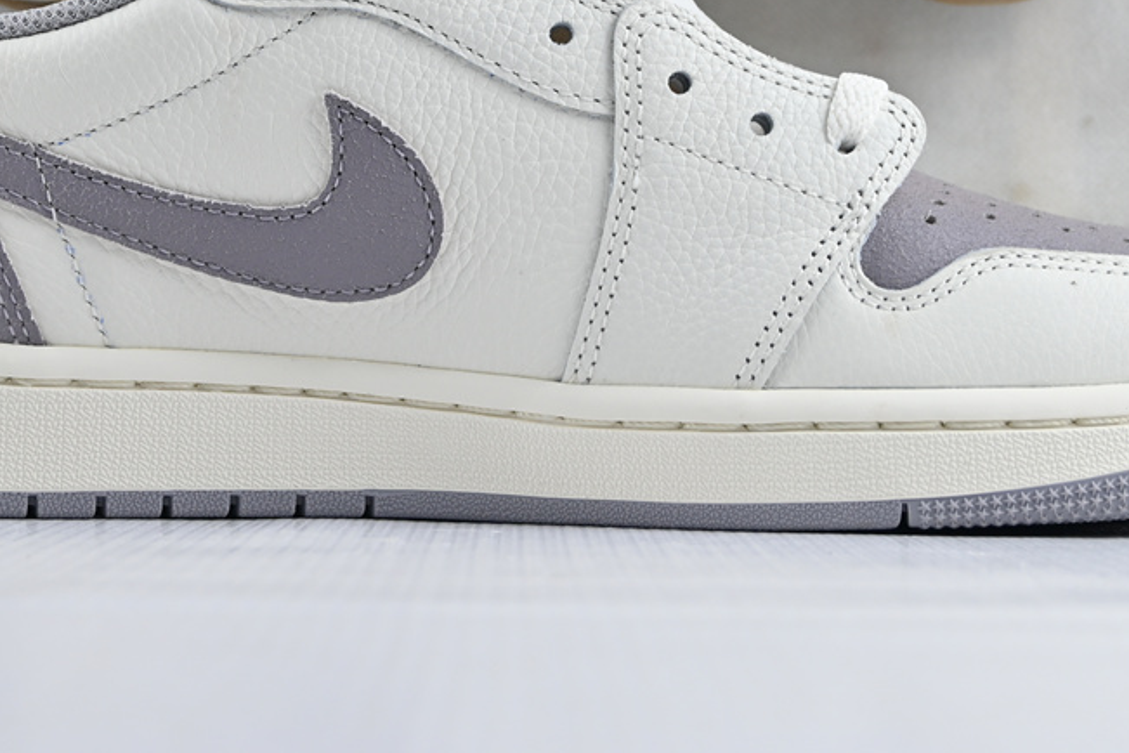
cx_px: 527
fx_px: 2646
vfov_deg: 16.0
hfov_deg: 24.1
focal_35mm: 84
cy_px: 115
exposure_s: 1/50
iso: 100
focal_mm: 30.5
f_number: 4.8
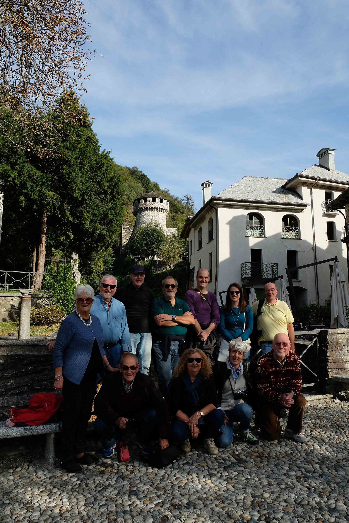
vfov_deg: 67.4
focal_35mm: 27
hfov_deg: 47.9
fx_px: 393
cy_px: 262
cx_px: 174
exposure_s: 1/480
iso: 400
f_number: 8
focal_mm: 18
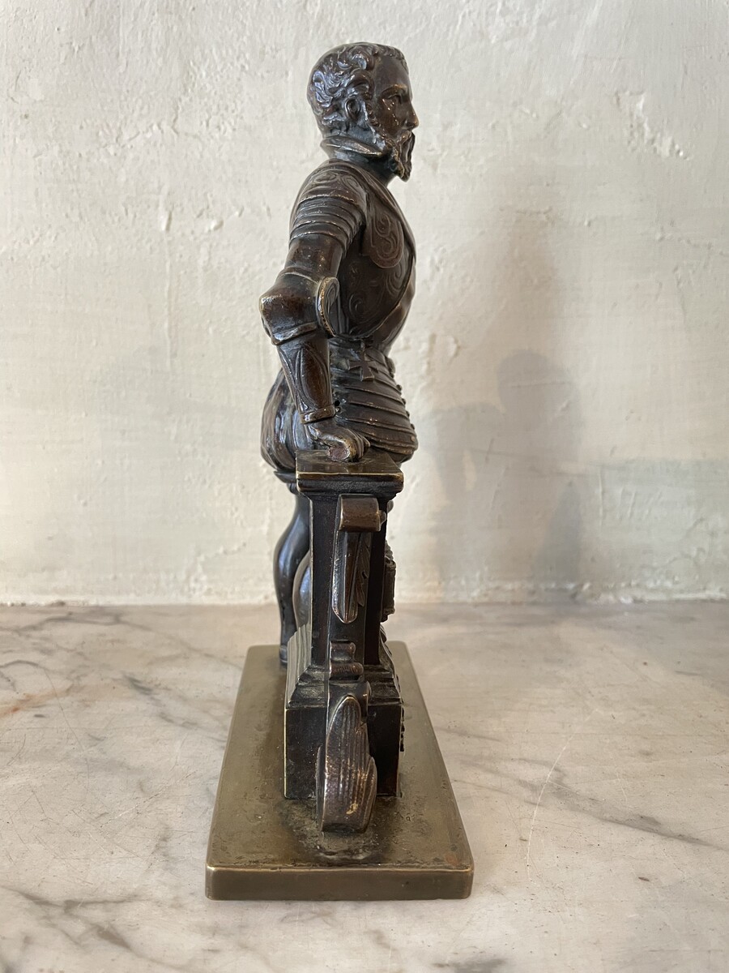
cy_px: 486
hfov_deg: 53.1
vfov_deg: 67.3
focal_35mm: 26
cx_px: 364
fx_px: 730
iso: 400
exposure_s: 1/33
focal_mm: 4.2
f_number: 1.6
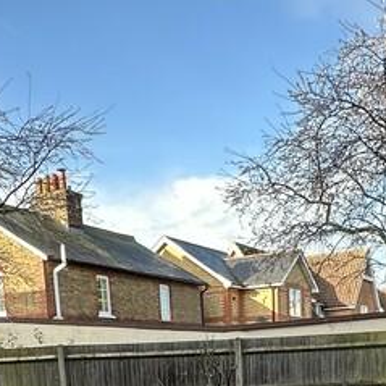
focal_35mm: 53
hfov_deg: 32.1
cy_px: 504
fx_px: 669
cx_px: 236
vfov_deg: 27.0
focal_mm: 2.22
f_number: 2.2
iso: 40
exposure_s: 1/188
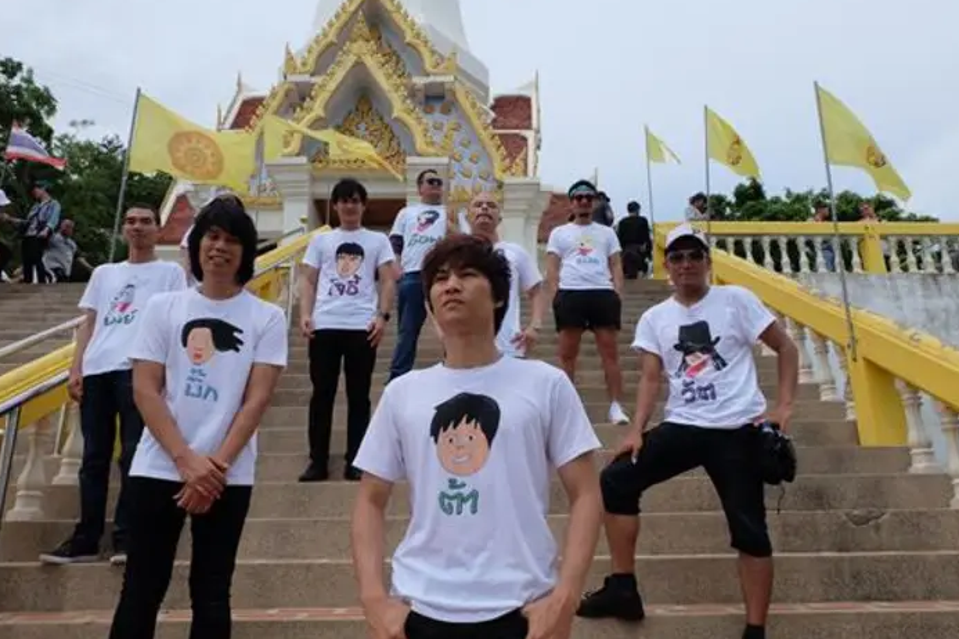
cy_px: 340
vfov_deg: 47.9
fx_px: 719
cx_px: 473
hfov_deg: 67.4
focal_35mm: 27
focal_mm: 16
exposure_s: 1/350
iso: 400
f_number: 13
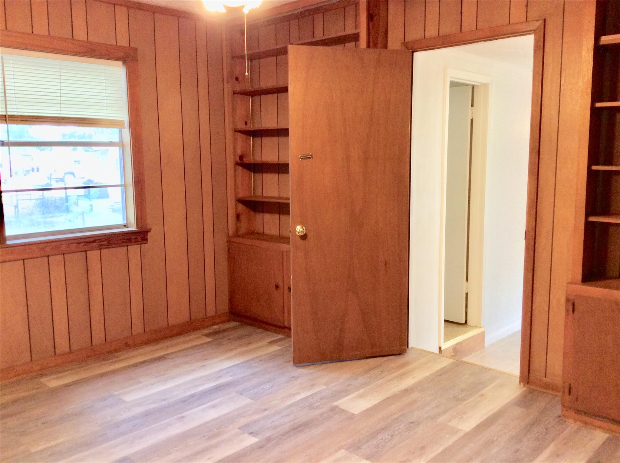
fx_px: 572
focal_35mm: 32
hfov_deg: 56.9
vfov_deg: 44.0
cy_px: 232
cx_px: 310
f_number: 2.4
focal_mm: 3.3
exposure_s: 1/24
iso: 160
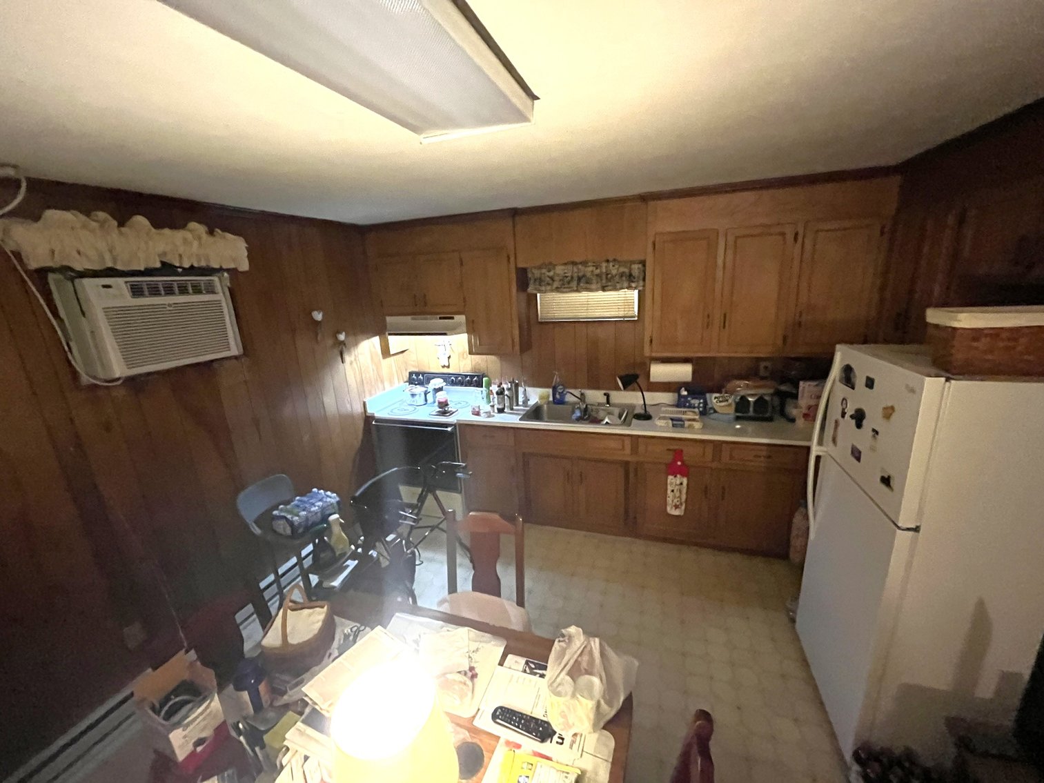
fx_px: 422
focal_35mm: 14
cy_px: 392
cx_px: 522
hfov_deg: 102.1
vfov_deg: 85.7
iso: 1600
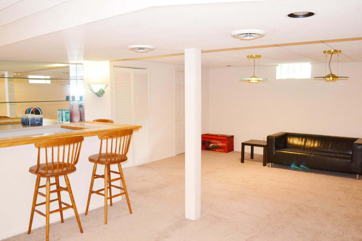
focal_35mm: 29
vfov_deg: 44.9
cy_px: 128
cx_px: 185
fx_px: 292
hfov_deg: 63.7
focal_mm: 18
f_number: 3.5
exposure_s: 1/60
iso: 2200
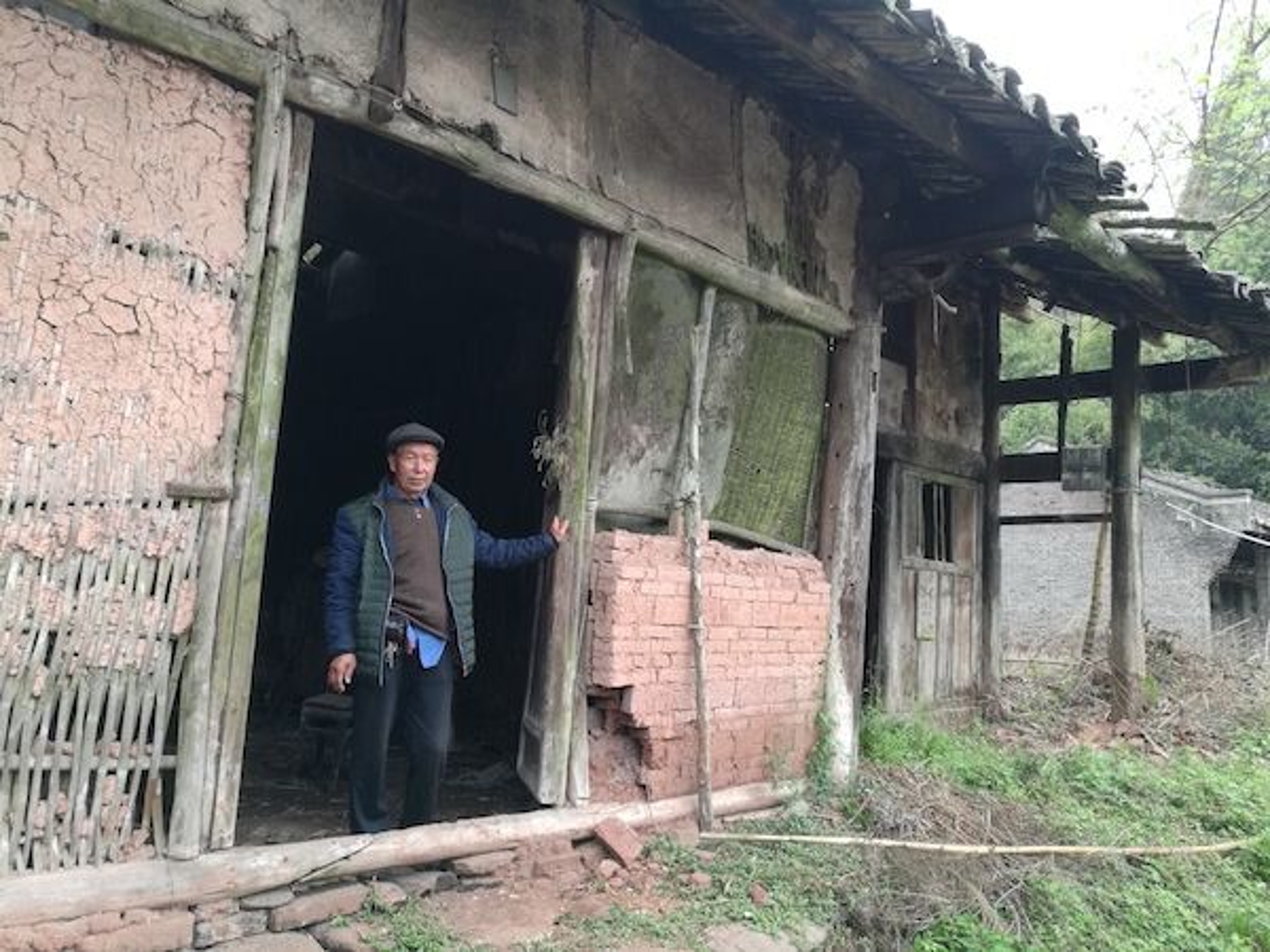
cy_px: 476
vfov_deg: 51.4
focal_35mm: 27
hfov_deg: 65.3
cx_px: 635
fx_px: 991
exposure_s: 1/50
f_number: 2
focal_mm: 4.04
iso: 50
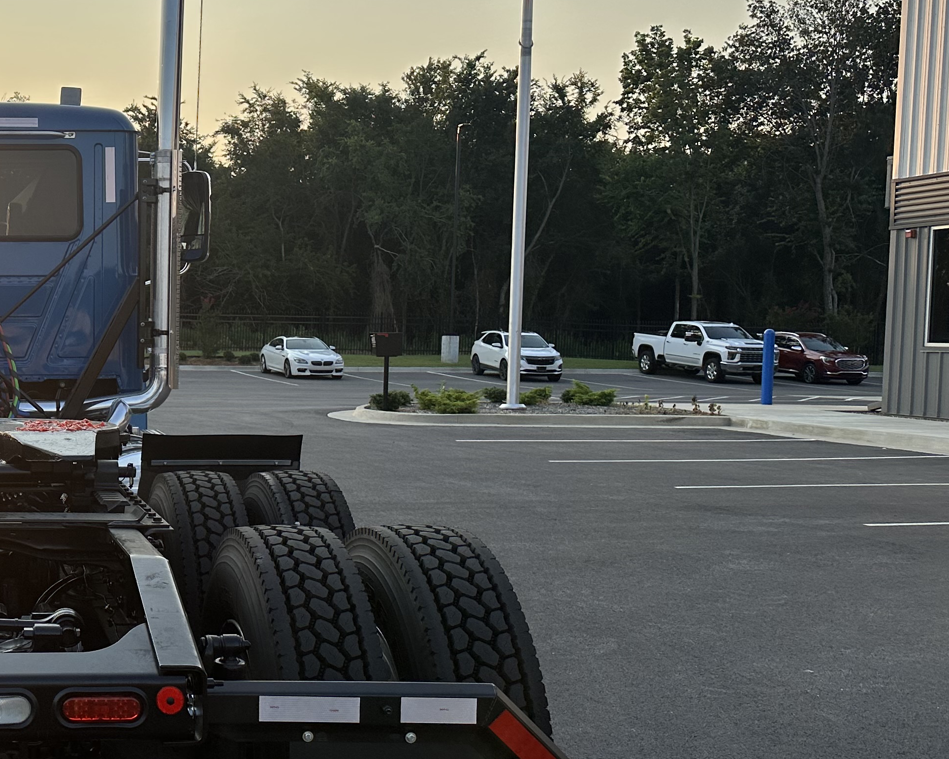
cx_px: 6
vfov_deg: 30.8
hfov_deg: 34.7
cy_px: 399
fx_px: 1376
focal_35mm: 49
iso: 80
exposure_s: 1/2809
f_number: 1.78
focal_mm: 6.86
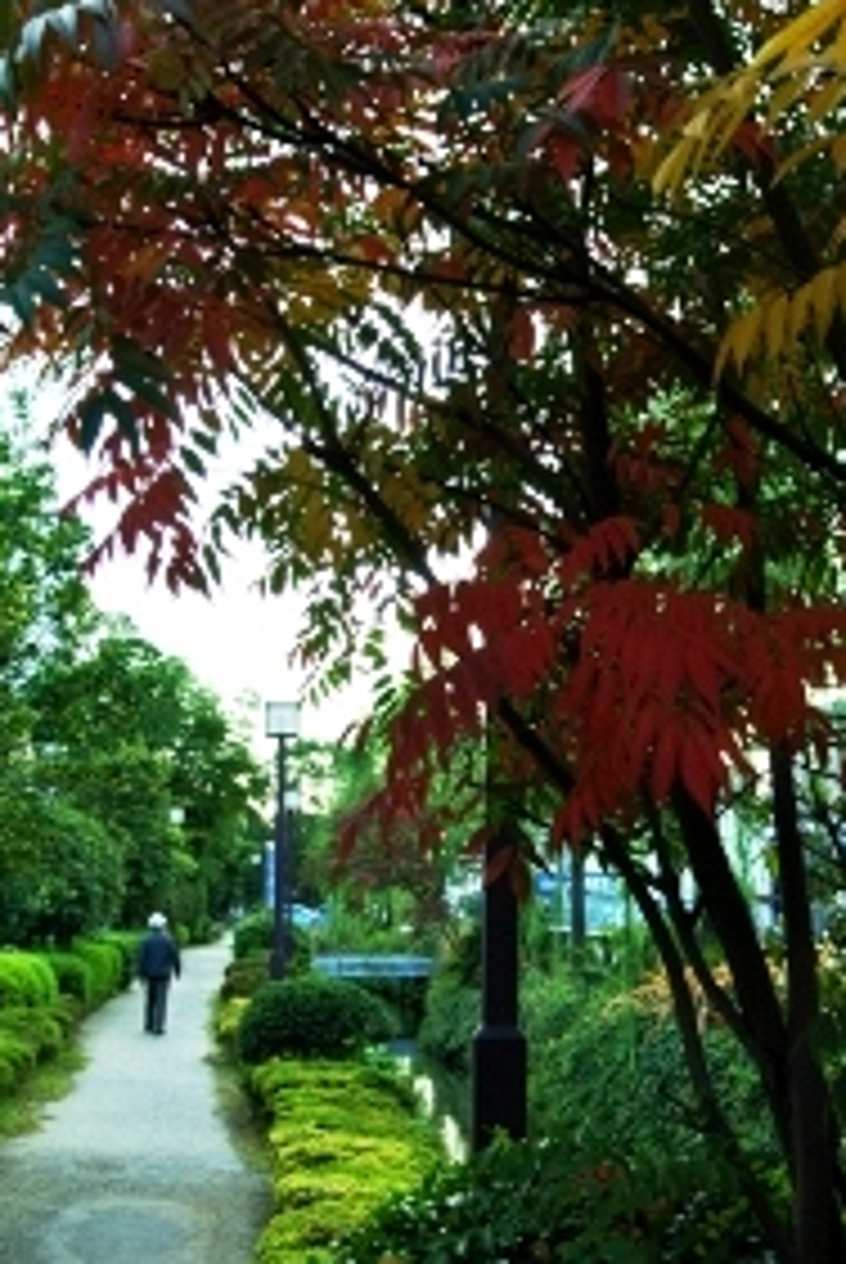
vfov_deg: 35.0
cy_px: 585
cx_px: 356
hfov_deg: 23.8
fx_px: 2004
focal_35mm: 57
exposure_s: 1/200
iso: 100
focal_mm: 15.1
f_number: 4.2
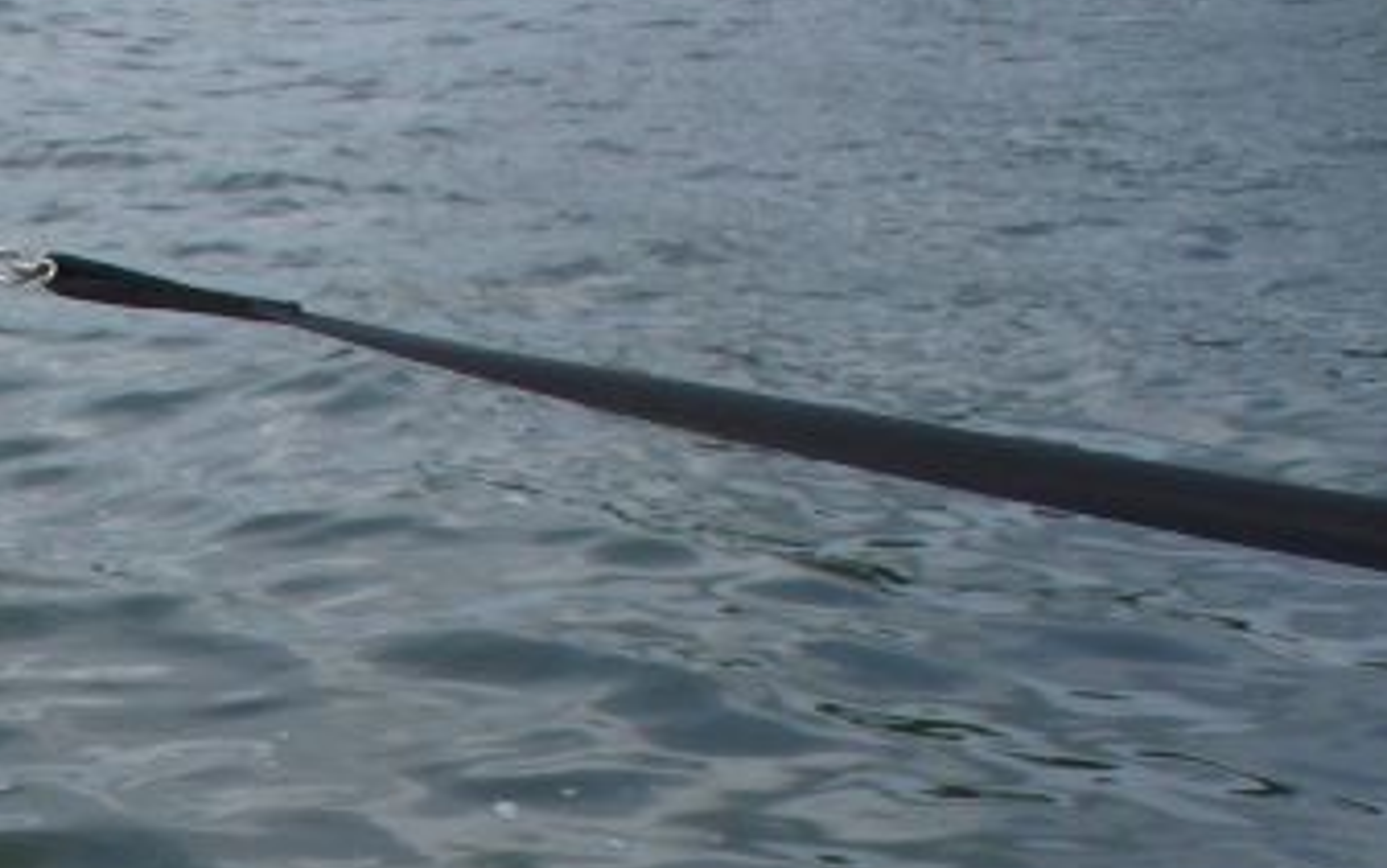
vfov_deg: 13.5
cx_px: -206
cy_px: 1168
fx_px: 3517
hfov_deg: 21.0
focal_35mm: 93
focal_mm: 6.1
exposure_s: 1/400
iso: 80
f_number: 5.6
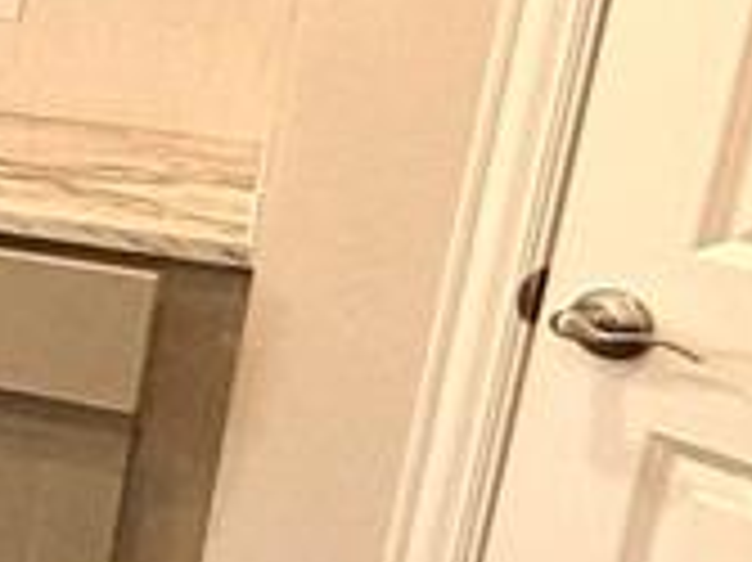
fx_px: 1867
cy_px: 58
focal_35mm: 86
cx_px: -1536
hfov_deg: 11.3
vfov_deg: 16.9
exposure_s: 1/60
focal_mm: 2.22
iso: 160
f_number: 2.2
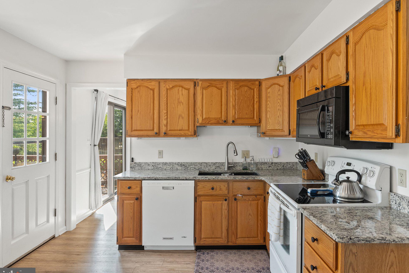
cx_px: 204
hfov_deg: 81.2
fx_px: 239
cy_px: 140
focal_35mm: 21
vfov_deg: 59.5
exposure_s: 1/2
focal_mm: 20
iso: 640
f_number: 8
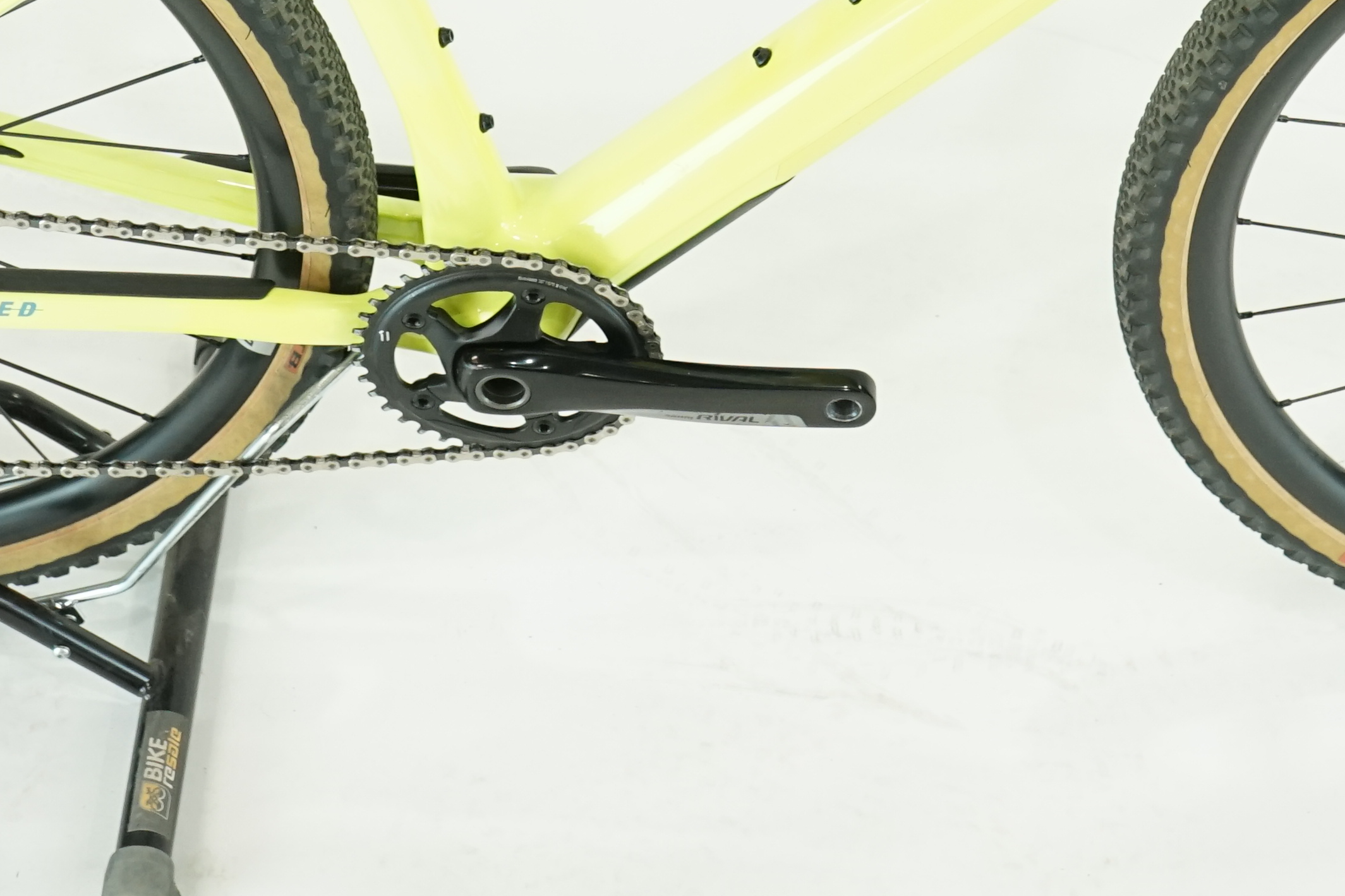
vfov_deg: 14.0
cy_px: -337
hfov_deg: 21.9
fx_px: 3474
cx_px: 752
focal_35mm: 93
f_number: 5.6
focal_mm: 33
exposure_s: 1/200
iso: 1600
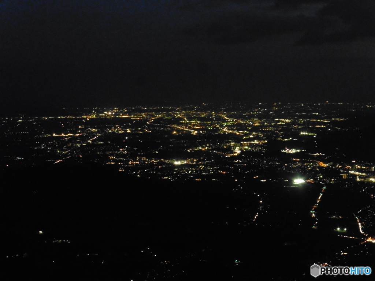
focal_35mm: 75
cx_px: 188
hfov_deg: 26.0
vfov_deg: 19.6
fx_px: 812
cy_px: 140
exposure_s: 1/4
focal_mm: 13.3
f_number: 5
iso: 1600
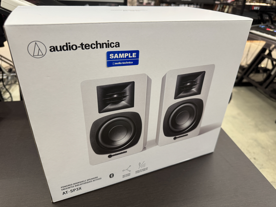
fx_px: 191
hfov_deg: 71.6
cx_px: 138
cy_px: 104
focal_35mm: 24
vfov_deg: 56.8
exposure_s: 1/96
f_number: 1.78
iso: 200
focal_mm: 6.76
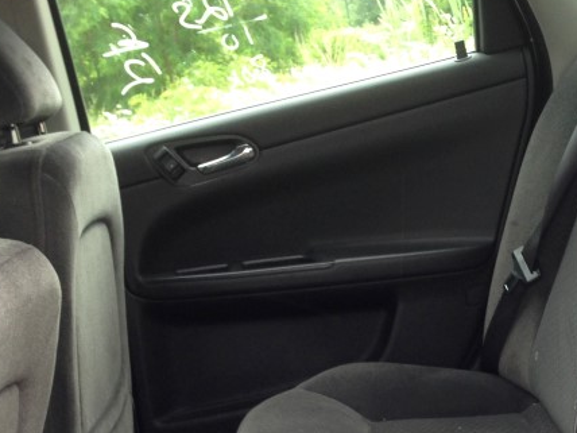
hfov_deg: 24.6
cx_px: 368
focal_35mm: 79
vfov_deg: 18.3
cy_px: 411
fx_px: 1317
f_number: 2.4
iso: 50
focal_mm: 4.12
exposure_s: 1/40
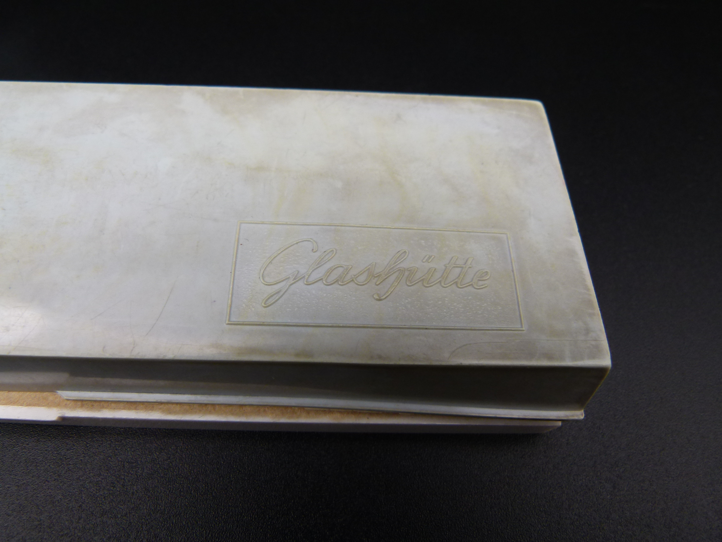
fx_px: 521
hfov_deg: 69.4
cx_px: 361
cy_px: 271
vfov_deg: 54.9
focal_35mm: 25
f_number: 3.2
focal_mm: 4.5
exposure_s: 1/100
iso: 100
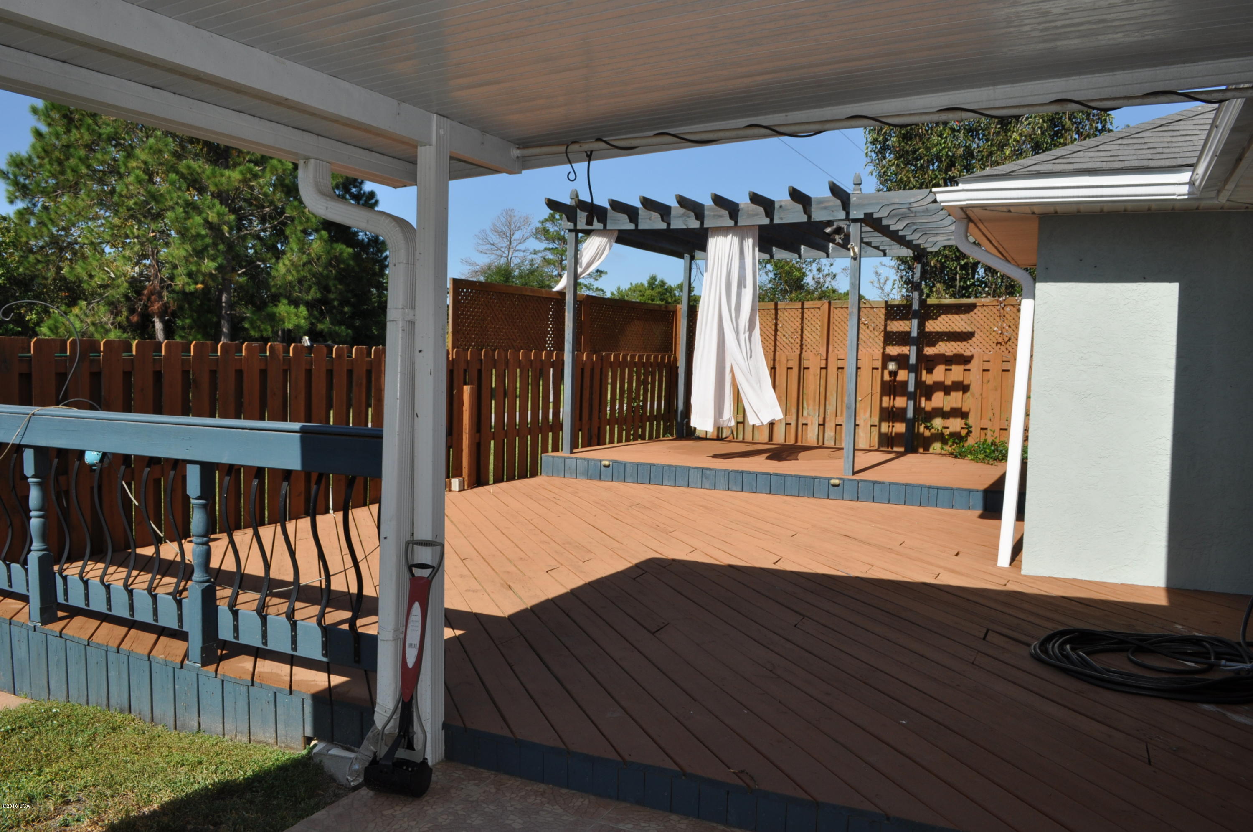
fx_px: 939
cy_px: 416
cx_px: 626
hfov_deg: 67.4
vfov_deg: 47.8
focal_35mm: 27
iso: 200
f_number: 14
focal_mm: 18
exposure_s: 1/200
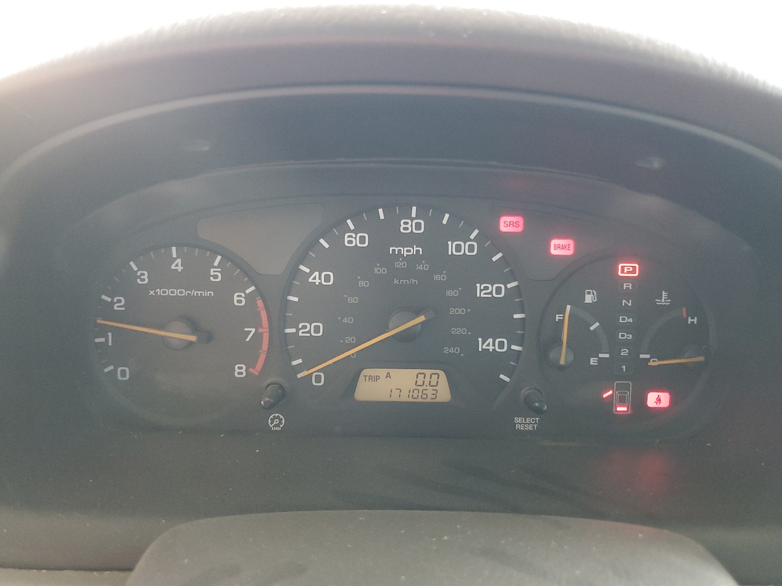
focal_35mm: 26
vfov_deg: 53.1
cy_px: 293
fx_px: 587
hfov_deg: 67.3
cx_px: 391
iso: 284
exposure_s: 1/30
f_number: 1.5
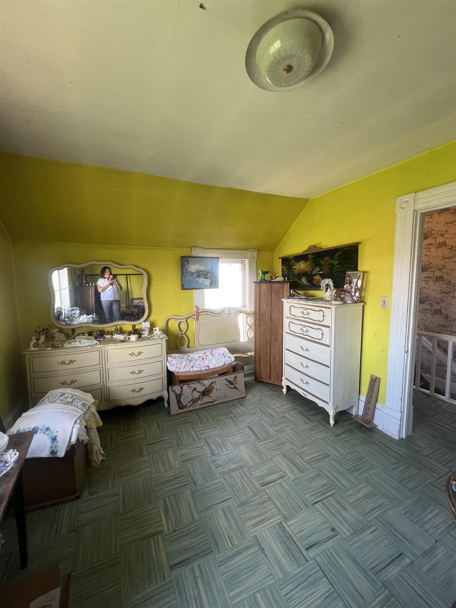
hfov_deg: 89.9
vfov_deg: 106.2
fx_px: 228
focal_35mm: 13
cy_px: 304
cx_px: 228
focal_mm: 1.57
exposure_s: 1/99
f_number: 1.8
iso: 160
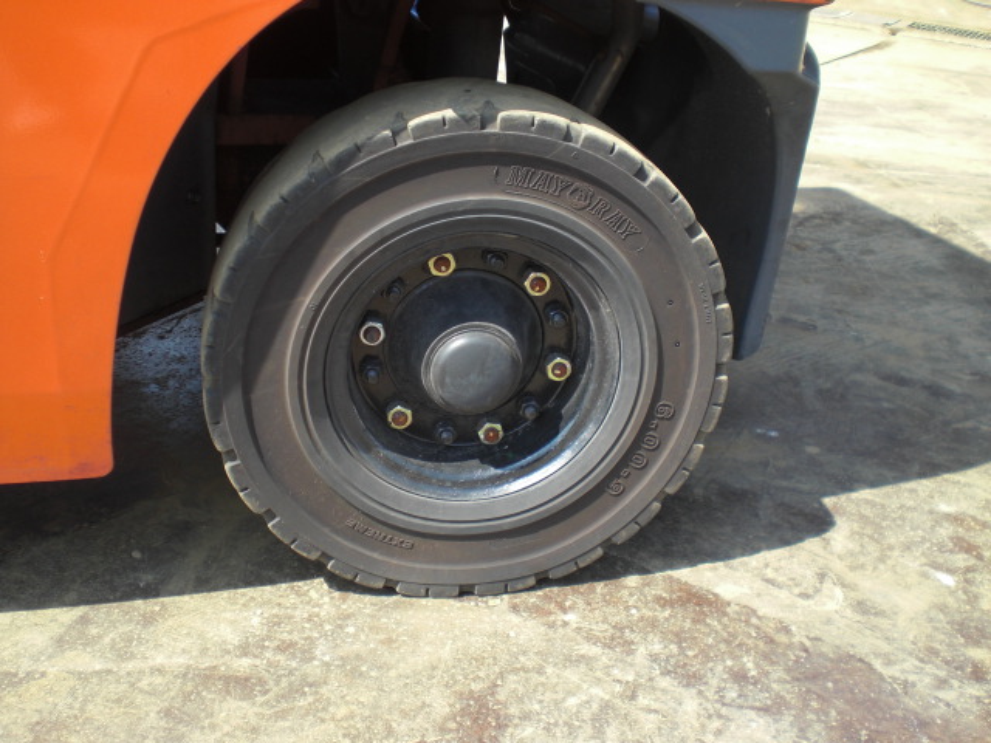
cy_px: 372
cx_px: 496
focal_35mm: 38
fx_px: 1088
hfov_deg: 49.0
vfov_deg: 37.7
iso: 64
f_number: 3.1
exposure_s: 1/200
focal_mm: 6.3
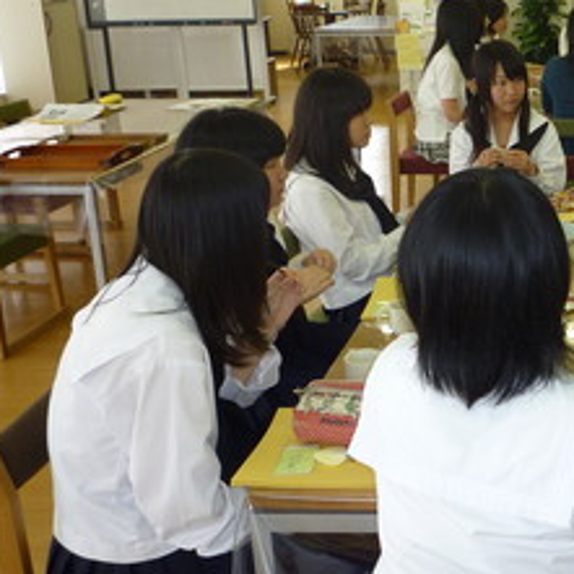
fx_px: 938
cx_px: 616
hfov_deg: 30.7
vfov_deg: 33.8
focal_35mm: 50
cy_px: 212
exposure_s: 1/30
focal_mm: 4.4
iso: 100
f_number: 2.8
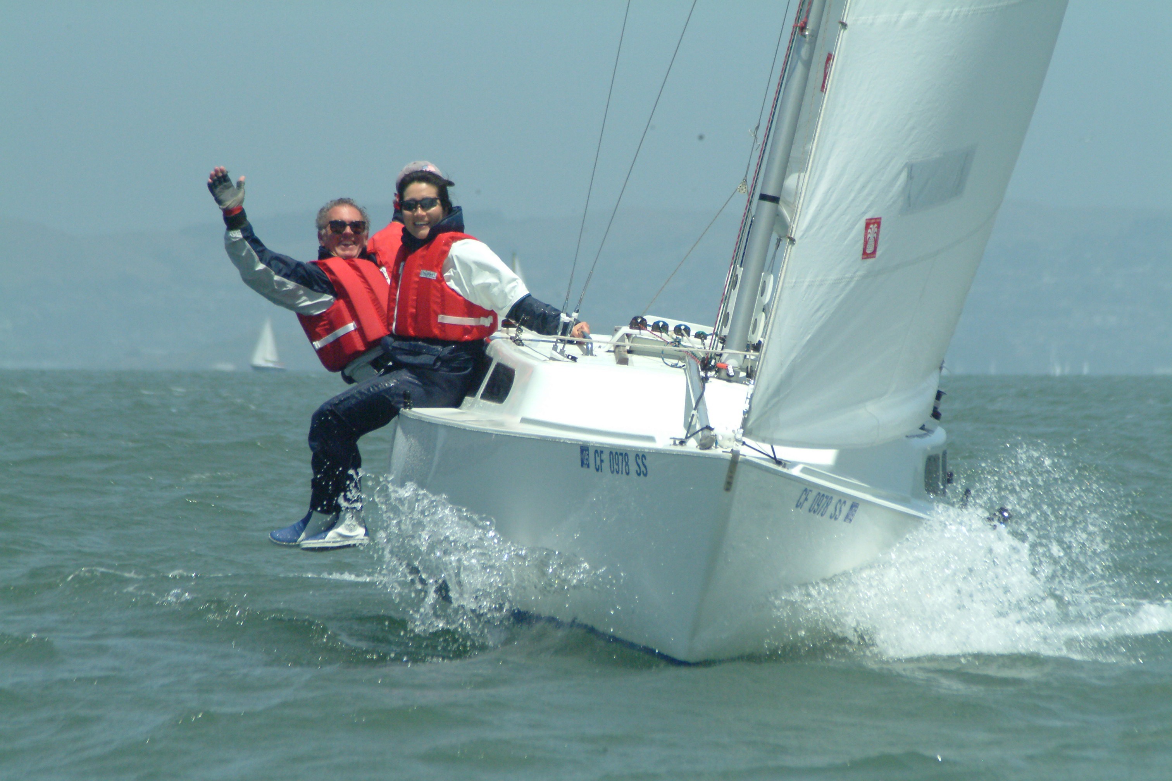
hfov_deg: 5.8
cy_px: 390
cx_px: 586
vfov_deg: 3.9
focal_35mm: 356
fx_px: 11573
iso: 1600
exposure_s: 1/4000
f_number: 9.5
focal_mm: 237
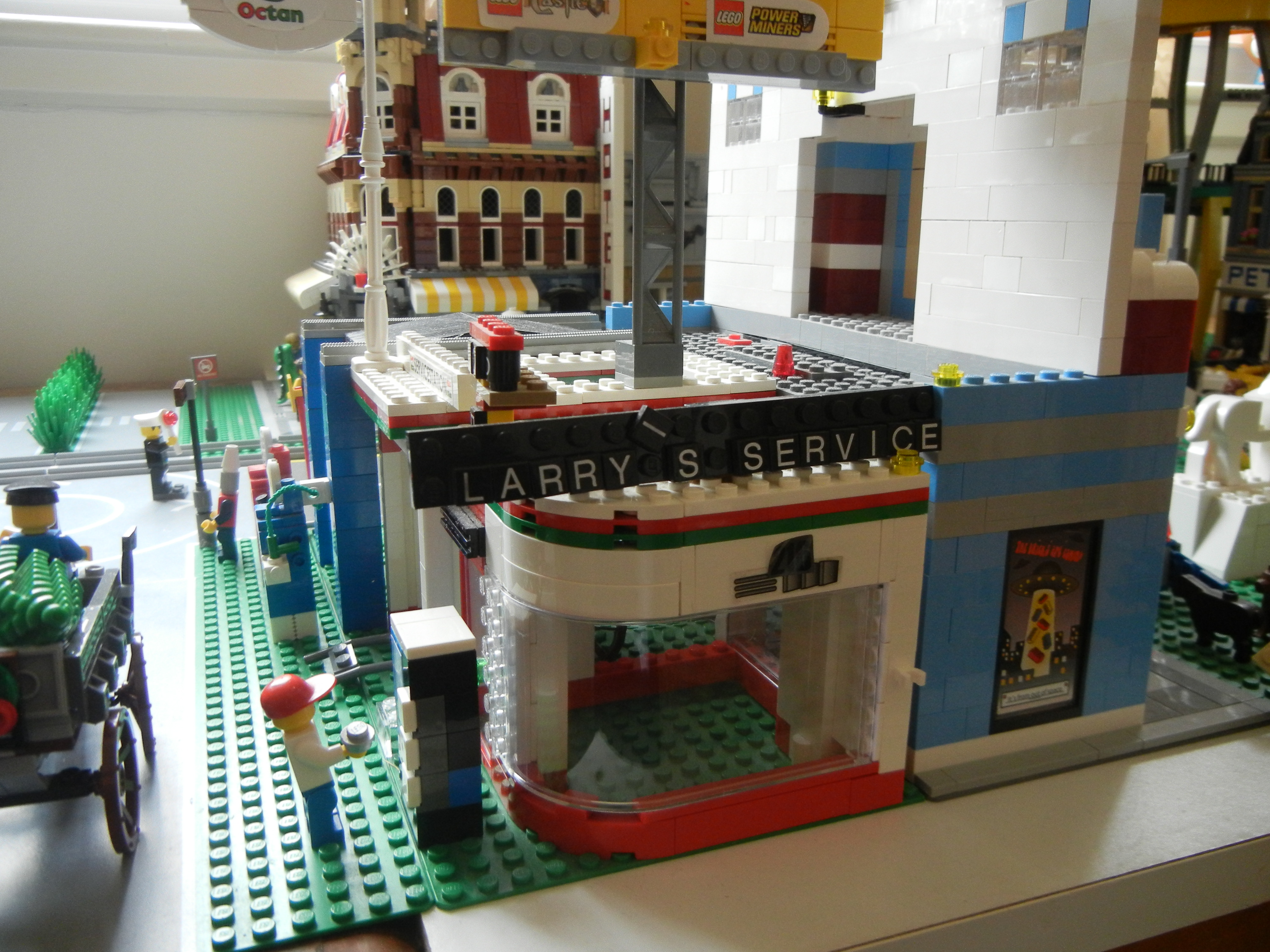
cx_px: 635
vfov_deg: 46.8
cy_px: 476
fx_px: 1101
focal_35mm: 30
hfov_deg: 60.0
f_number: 3.5
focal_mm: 5.4
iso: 400
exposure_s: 1/12.2
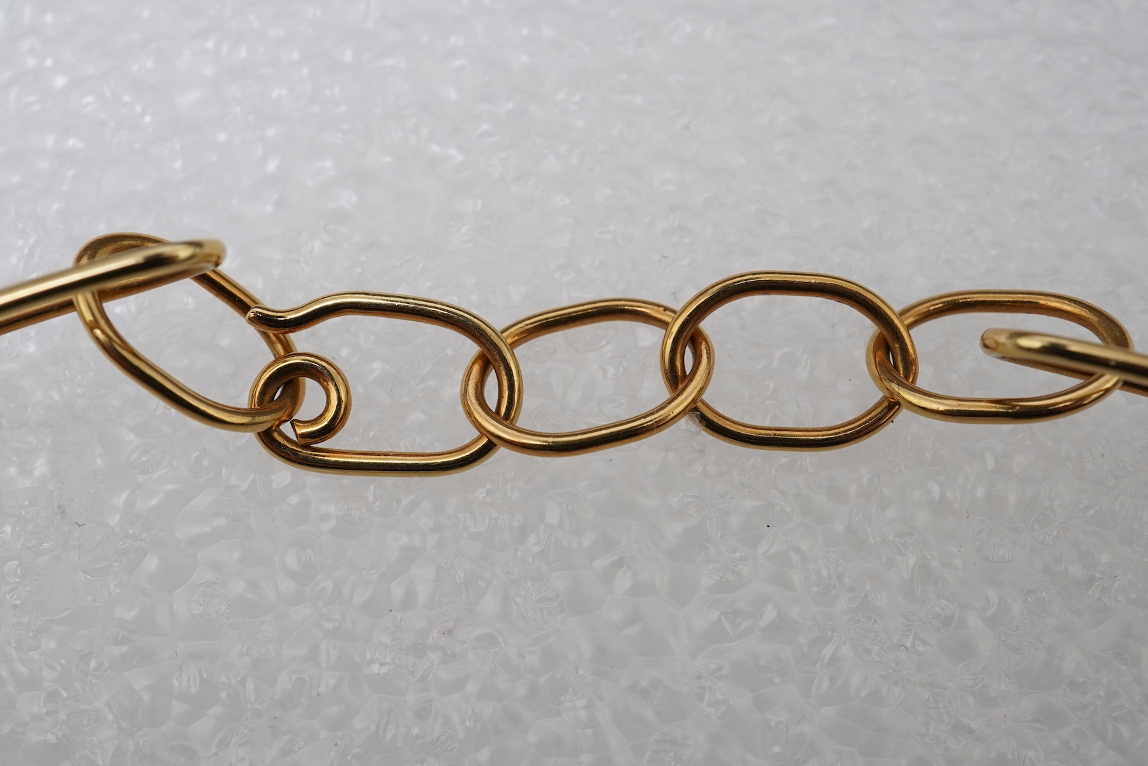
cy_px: 383
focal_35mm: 45
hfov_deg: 43.6
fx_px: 1435
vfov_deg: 29.9
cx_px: 574
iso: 400
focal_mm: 30
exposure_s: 1/125
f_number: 18
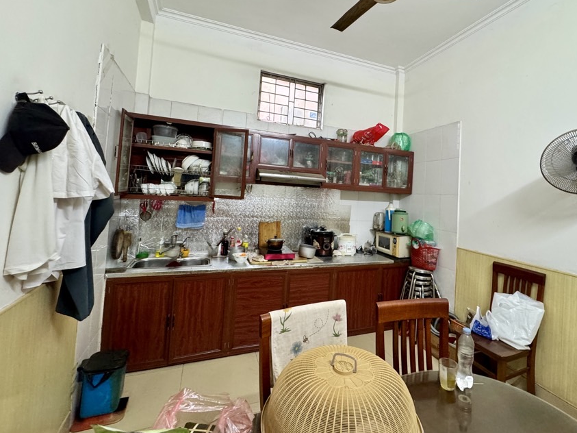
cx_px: 329
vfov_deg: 74.2
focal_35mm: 17
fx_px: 283
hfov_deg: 90.5
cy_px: 183
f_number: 2.2
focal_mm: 2.22
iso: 320
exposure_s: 1/50
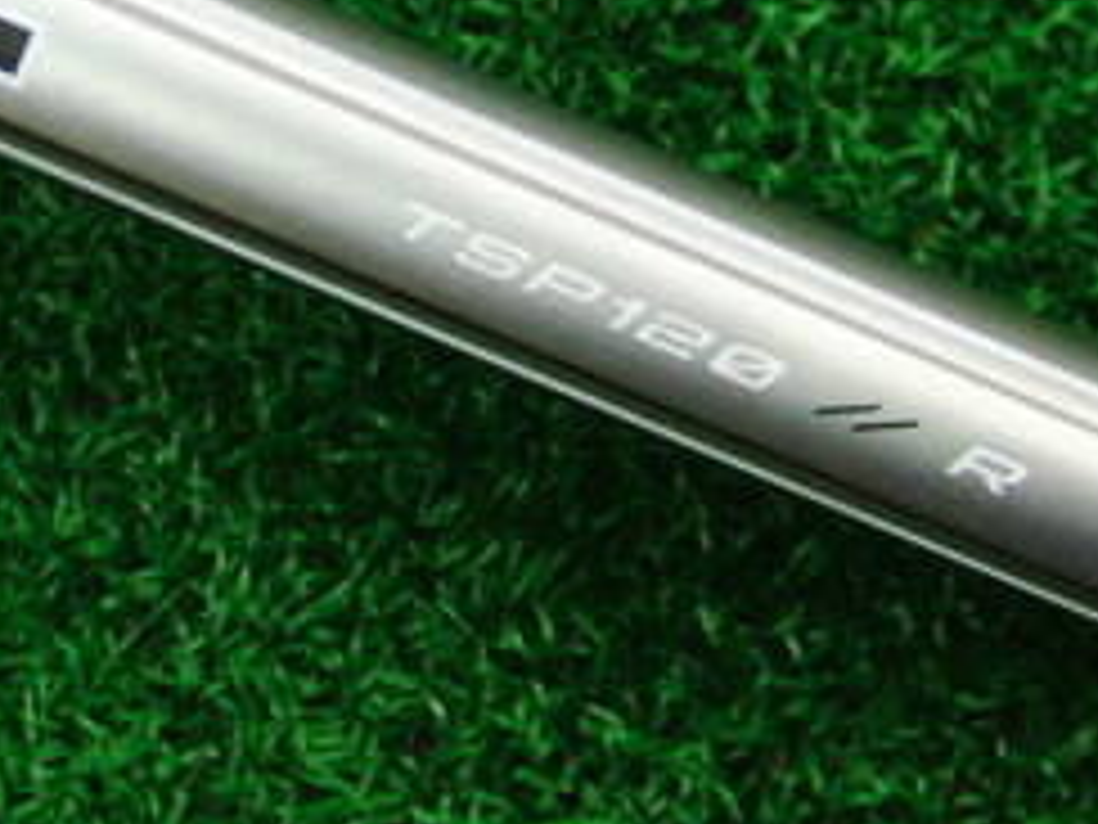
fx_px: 3077
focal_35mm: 97
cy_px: -36
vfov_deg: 14.9
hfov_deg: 19.5
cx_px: -54
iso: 400
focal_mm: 6.42
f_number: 3.6
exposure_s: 1/50
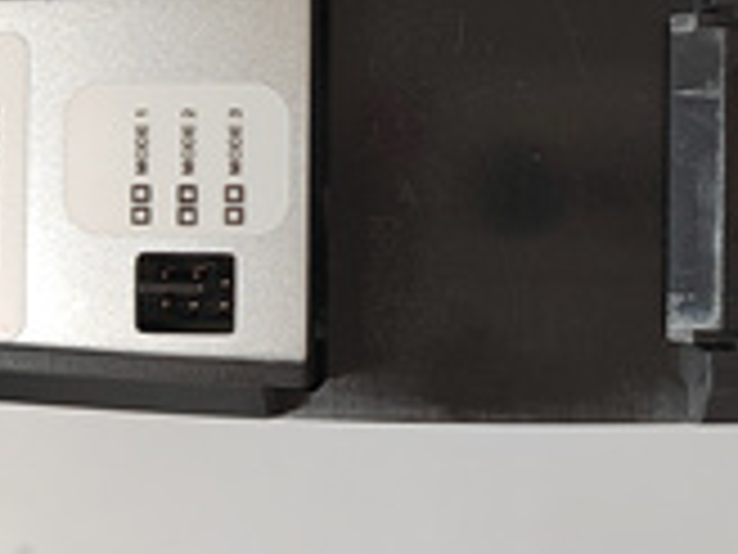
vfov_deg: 21.0
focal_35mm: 70
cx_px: 549
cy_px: 196
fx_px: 1492
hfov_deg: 27.4
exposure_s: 1/50
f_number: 1.9
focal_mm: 5.52
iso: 1319
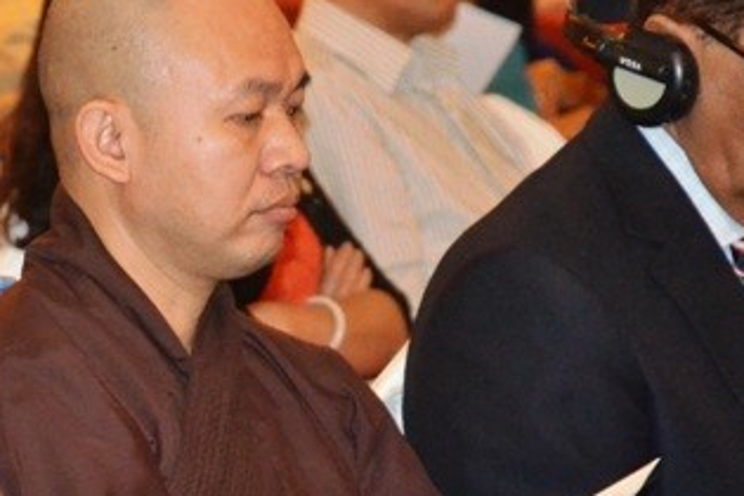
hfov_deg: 6.0
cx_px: 128
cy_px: 332
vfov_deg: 4.0
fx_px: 7047
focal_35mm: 341
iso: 3200
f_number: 5.6
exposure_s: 1/60
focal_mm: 112
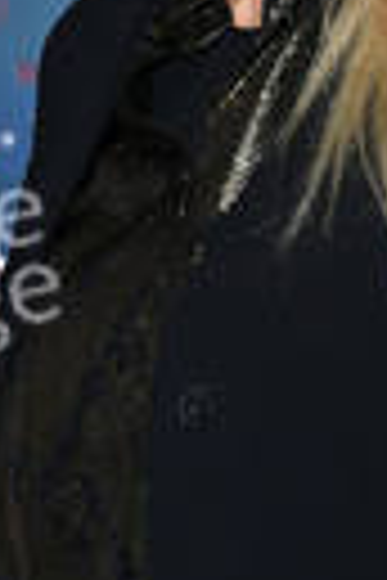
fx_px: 4499
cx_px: 320
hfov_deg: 4.9
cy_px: 72
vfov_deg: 7.4
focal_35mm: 279
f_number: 5.6
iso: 500
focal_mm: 90
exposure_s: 1/160
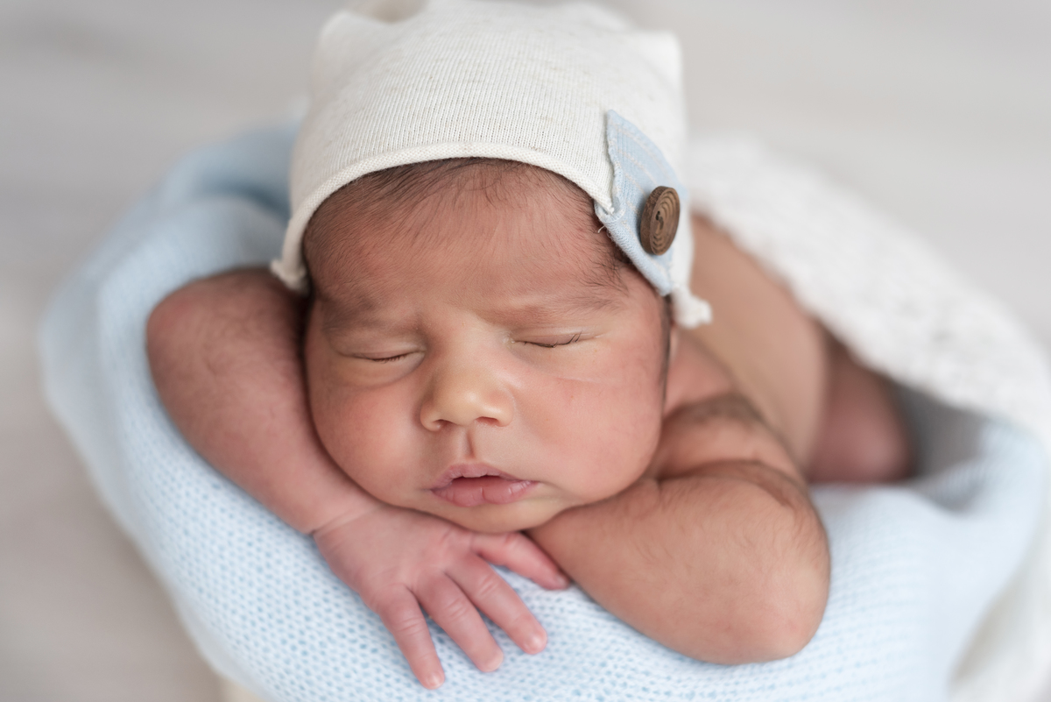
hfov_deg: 39.6
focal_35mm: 50
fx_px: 1460
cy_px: 351
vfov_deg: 27.0
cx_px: 526
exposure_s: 1/200
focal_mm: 50
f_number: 2.8
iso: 320
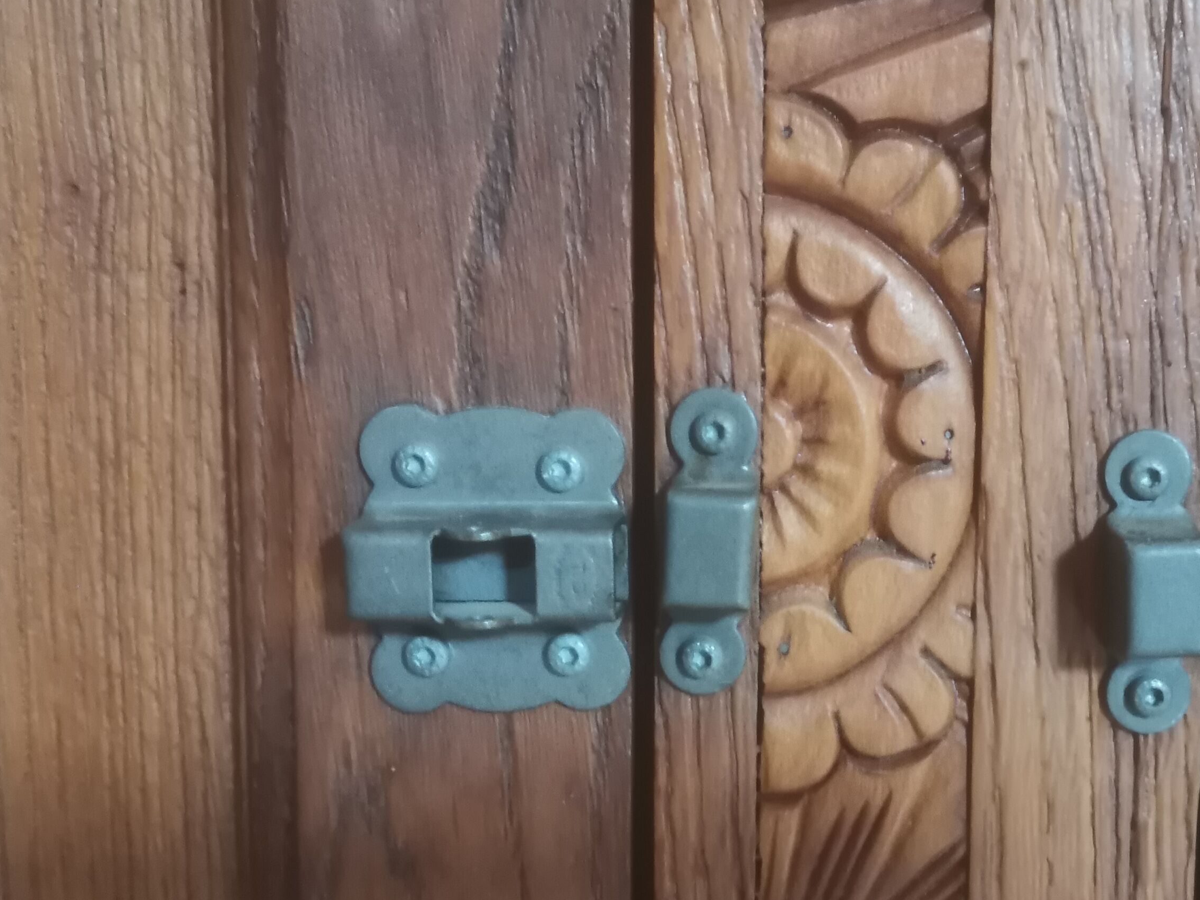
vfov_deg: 31.4
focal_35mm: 46
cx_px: 840
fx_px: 1595
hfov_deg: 40.5
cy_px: 538
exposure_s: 1/25
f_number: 1.8
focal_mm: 4.75
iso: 1600
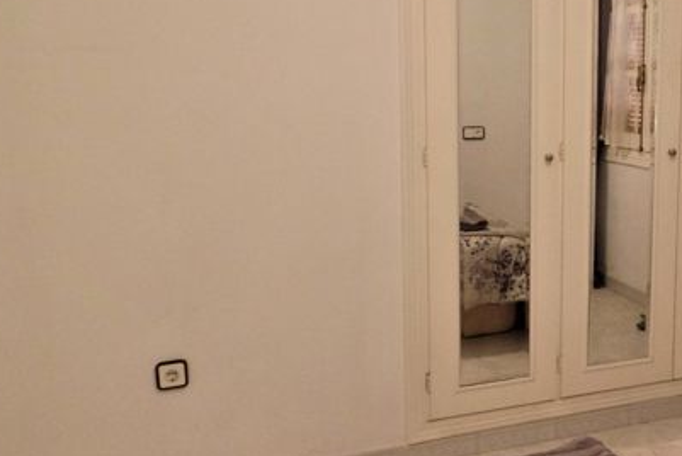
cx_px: 520
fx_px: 796
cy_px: 179
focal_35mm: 42
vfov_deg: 31.8
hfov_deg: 44.7
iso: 400
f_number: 2.8
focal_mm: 4.1
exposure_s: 1/30
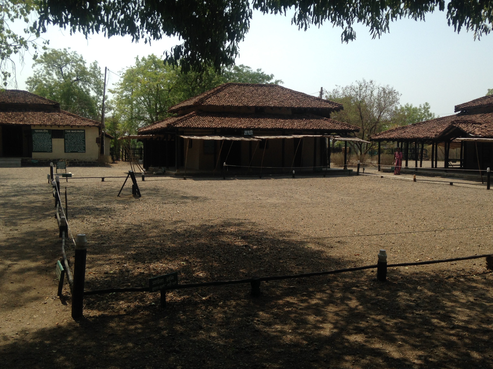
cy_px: 179
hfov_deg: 52.6
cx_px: 252
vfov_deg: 40.7
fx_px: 498
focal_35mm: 35
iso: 50
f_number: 2.4
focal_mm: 4.12
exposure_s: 1/1323
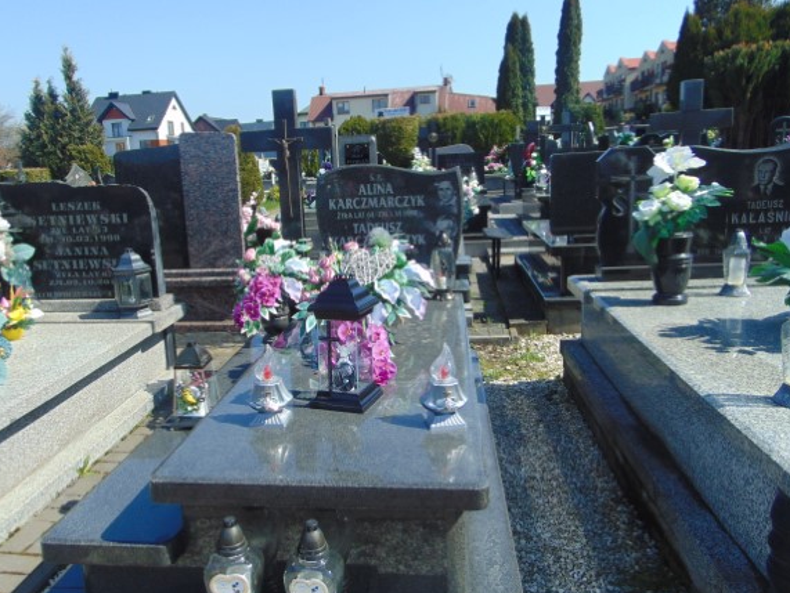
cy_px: 299
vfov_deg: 49.8
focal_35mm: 28
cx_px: 354
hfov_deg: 63.3
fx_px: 639
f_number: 3
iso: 80
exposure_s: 1/1000
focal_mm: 4.5
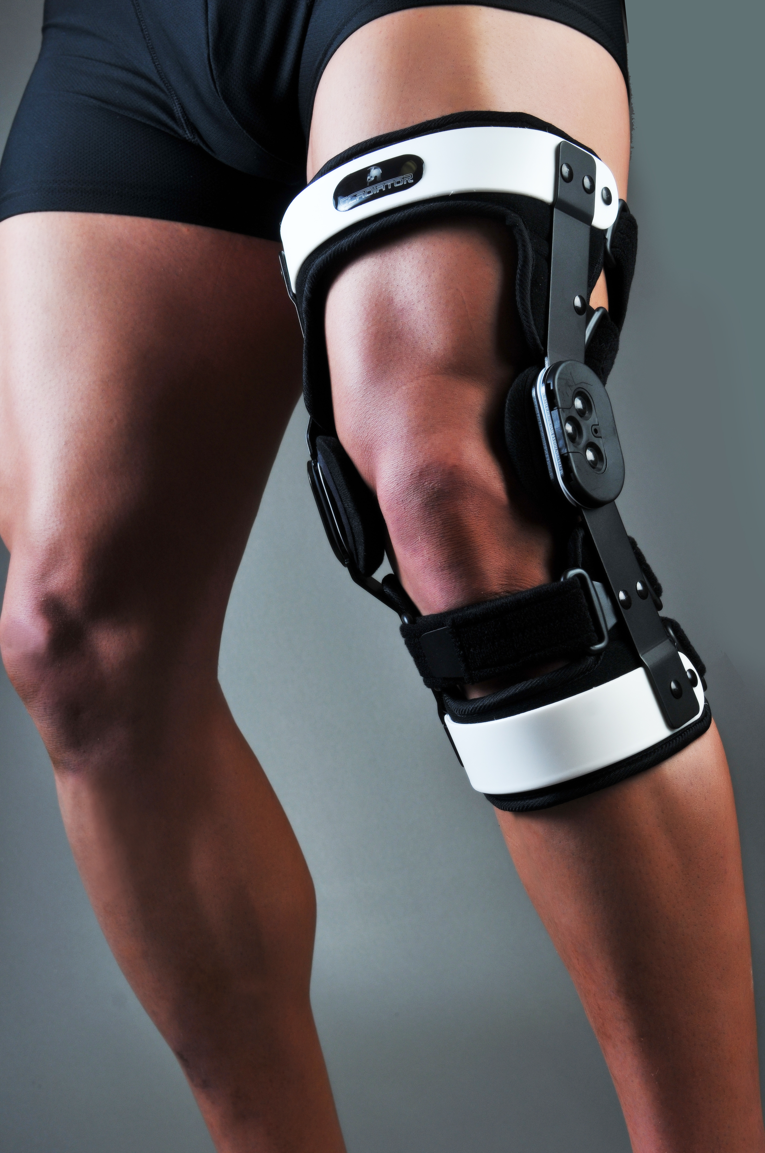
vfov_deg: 35.1
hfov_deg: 23.7
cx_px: 382
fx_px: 1821
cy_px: 576
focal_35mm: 57
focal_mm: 38
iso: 200
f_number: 9
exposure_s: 1/250
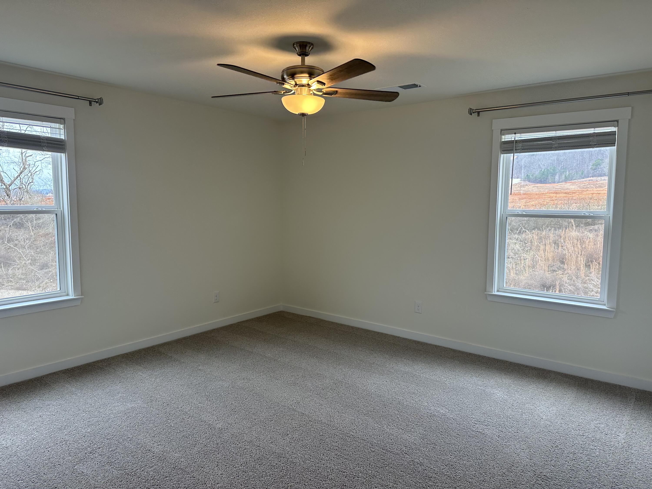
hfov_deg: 71.6
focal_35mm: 24
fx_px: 452
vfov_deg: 56.8
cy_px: 244
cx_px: 326
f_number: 1.78
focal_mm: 6.86
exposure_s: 1/153
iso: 100
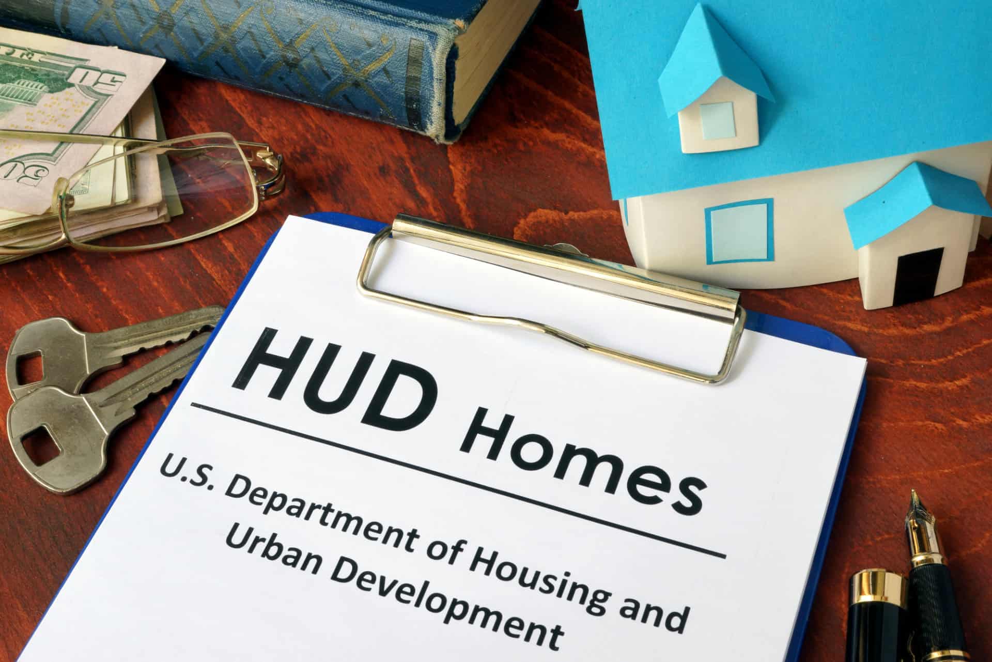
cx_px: 496
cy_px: 331
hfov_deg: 43.6
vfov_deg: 29.9
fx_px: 1240
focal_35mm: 45
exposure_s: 1/2
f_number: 20
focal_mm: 30
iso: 200
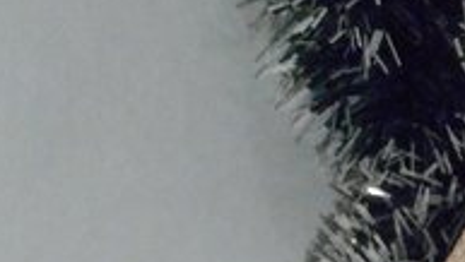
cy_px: 486
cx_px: 718
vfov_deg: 5.6
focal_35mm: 213
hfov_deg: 9.8
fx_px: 2629
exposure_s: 1/20
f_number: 5.1
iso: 800
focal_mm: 10.5
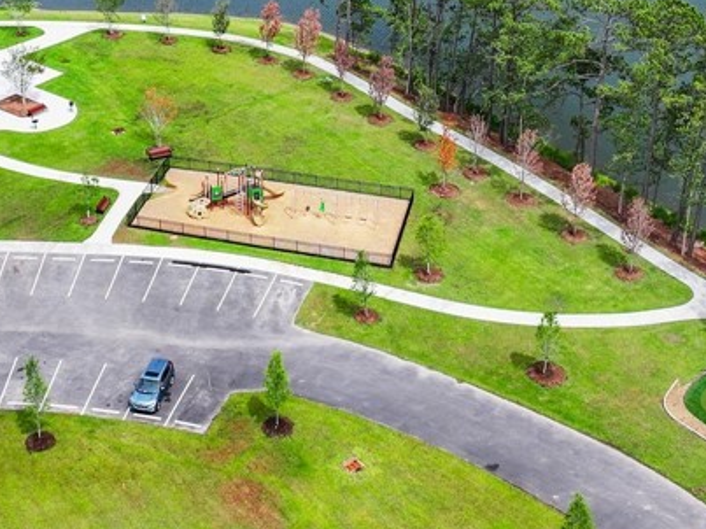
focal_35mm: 61
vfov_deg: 23.8
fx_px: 1244
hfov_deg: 31.7
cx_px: 324
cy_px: 136
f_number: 2.8
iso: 100
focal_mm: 12.29
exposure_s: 1/1600
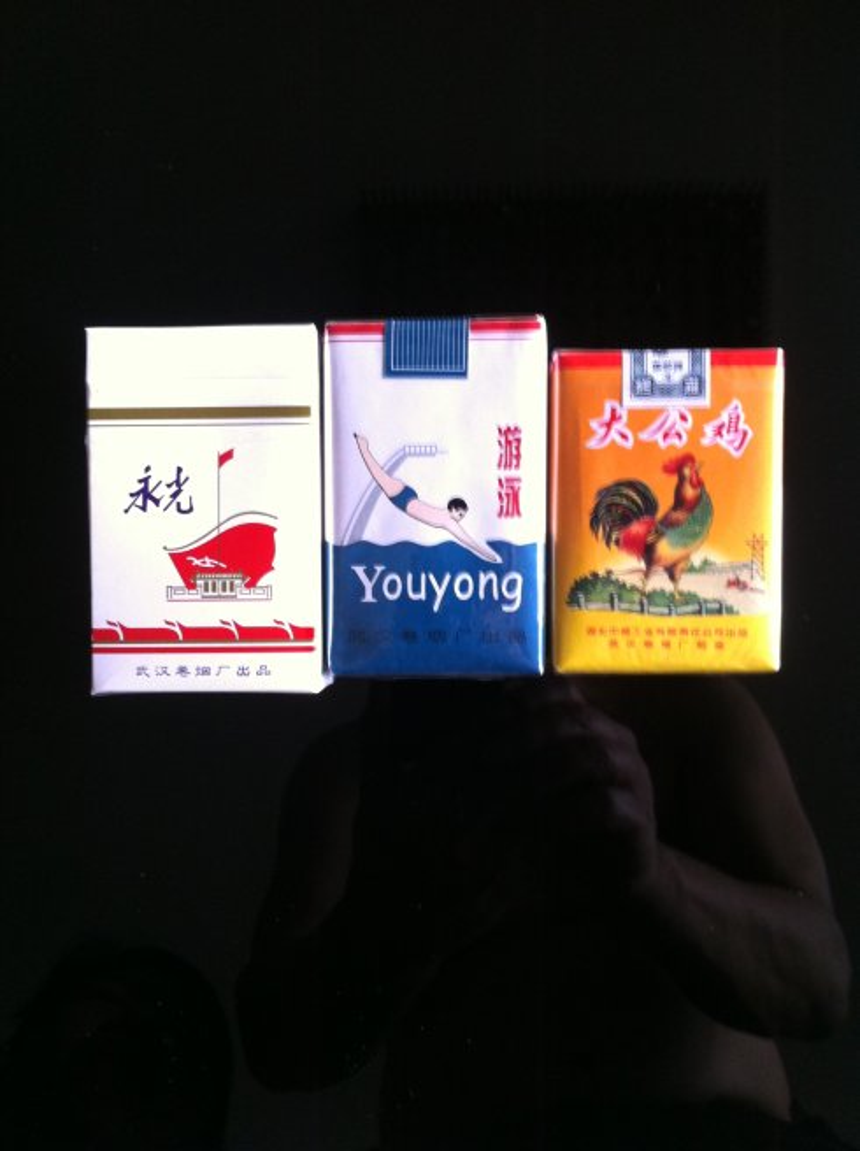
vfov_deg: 52.7
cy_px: 576
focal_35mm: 35
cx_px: 430
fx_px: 1162
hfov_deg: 40.6
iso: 160
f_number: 2.8
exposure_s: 1/15
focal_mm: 3.85
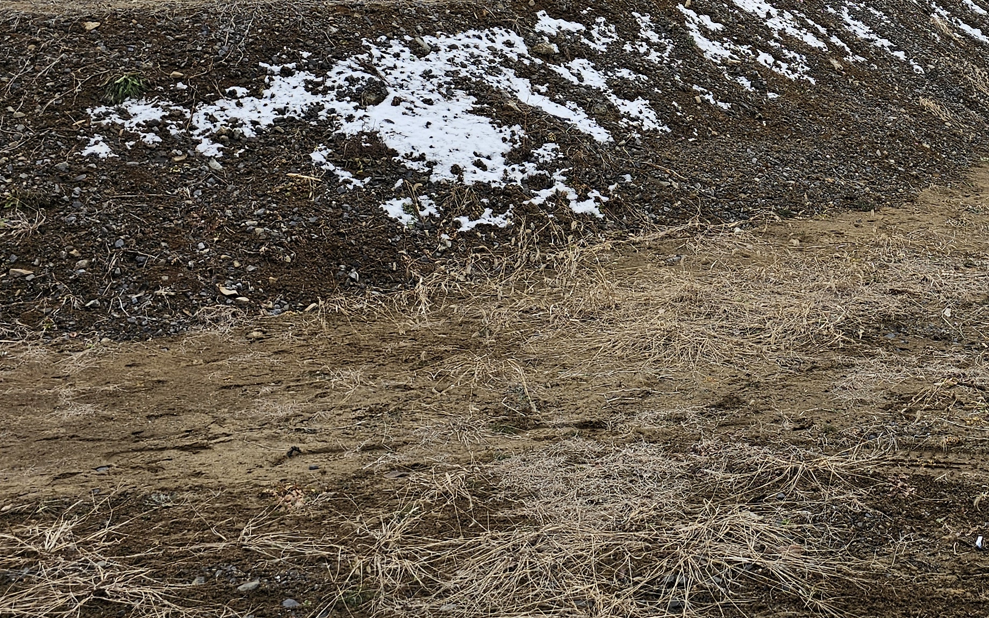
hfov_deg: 36.3
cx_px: 851
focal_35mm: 53
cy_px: -34
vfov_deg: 23.2
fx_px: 1429
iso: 10
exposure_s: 1/388
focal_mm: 6.3
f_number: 1.7
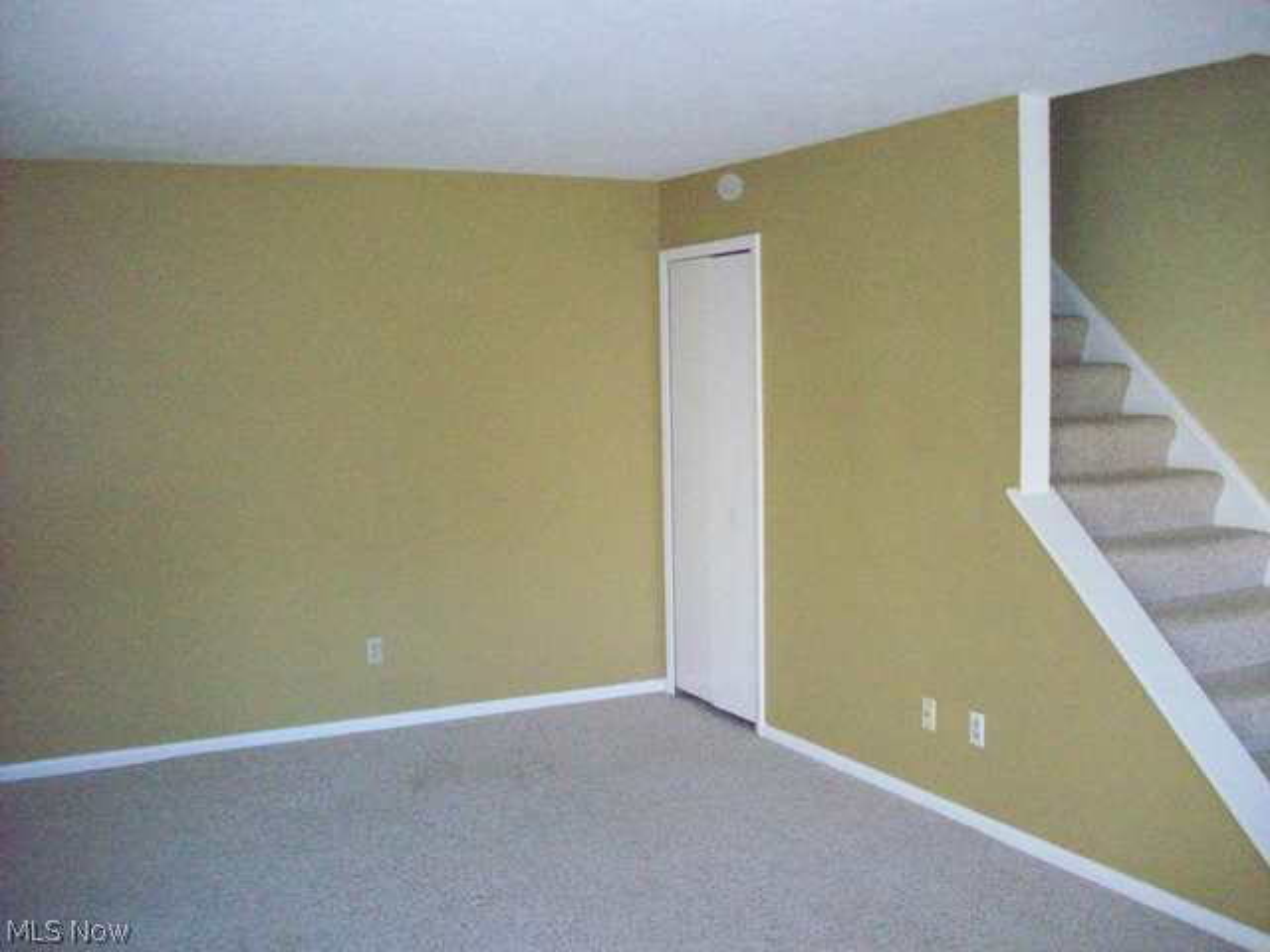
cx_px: 635
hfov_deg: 50.1
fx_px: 1357
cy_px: 476
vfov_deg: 38.7
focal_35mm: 37
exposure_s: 1/128
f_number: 2.8
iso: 707
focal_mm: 6.2
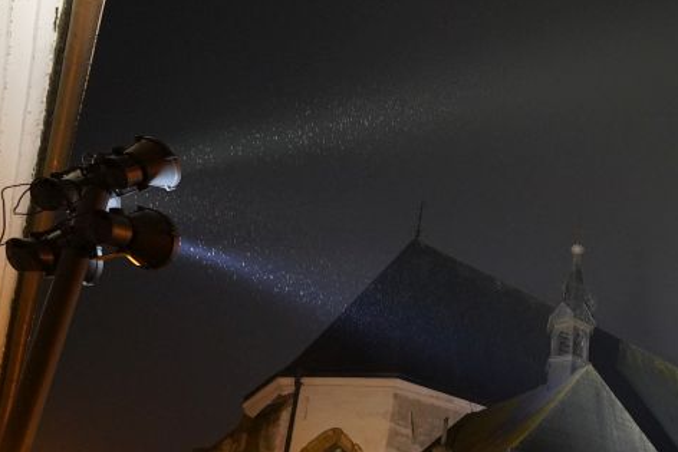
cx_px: 733
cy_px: 446
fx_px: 716
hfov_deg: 41.3
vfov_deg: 32.4
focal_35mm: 38
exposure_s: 1/50
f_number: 1.8
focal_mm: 14
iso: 3200
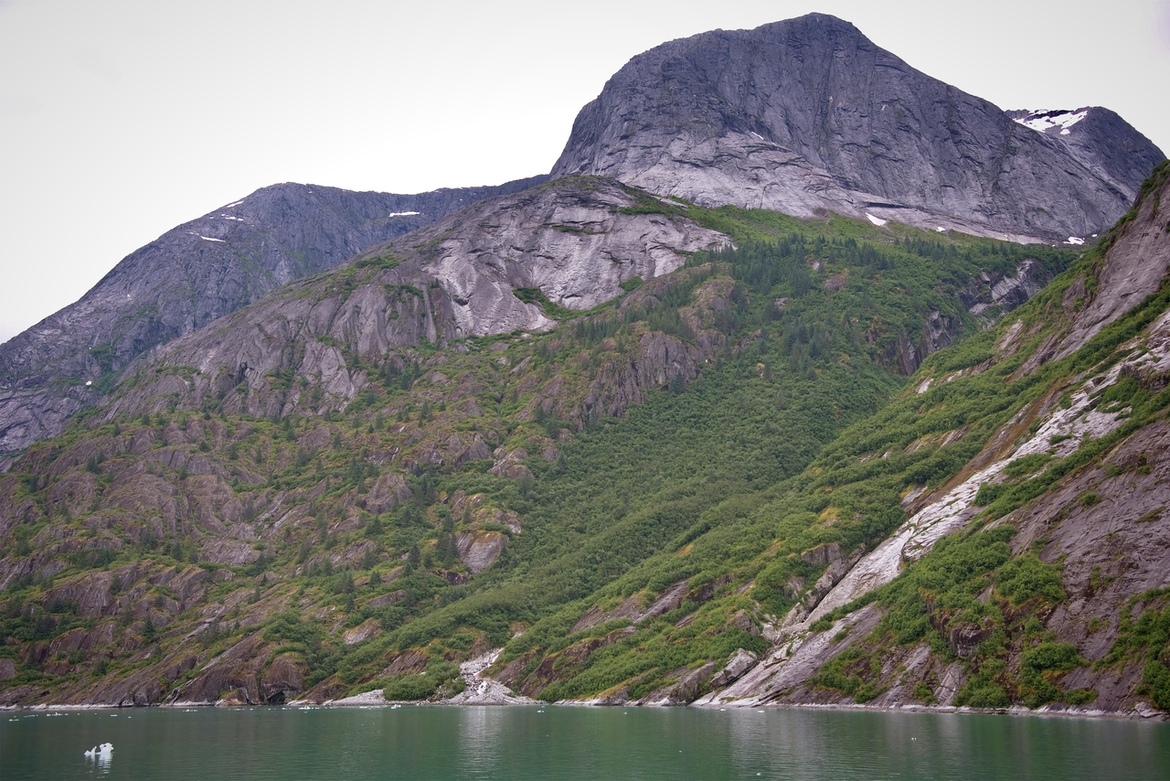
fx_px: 1300
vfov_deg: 33.4
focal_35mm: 40
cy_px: 390
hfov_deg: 48.4
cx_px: 585
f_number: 5
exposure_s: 1/100
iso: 100
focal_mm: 40
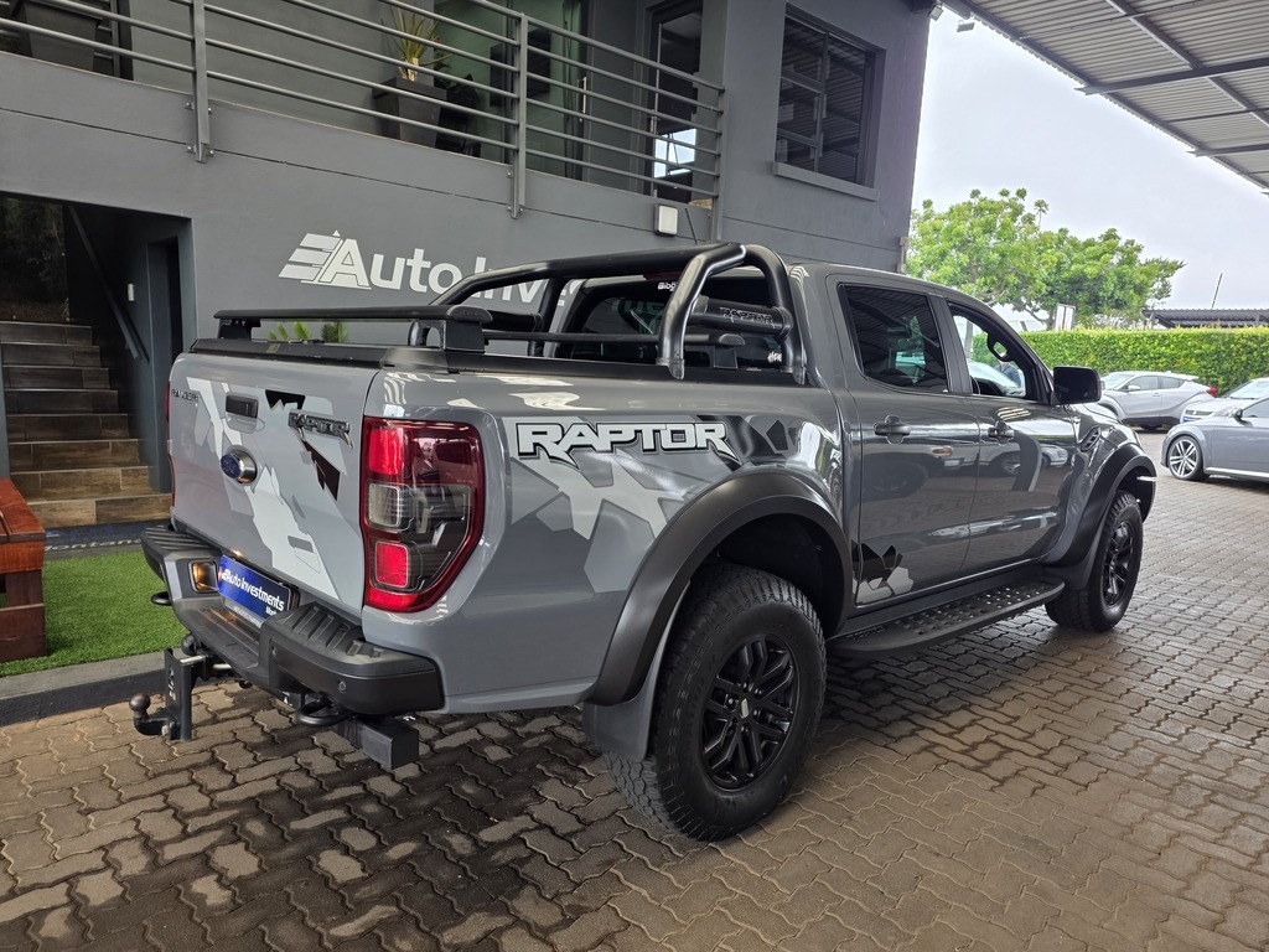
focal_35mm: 23
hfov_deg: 73.9
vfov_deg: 58.9
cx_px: 634
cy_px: 476
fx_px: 843
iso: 125
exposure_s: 1/180
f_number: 1.7
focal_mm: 6.25
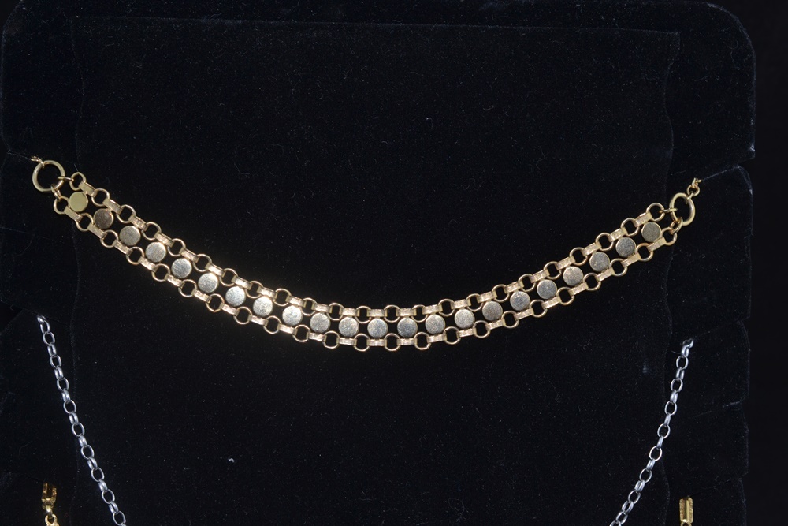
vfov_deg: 22.6
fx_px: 1313
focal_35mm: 60
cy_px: 263
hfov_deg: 33.4
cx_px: 394
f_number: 8
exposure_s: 1/60
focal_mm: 40
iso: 100
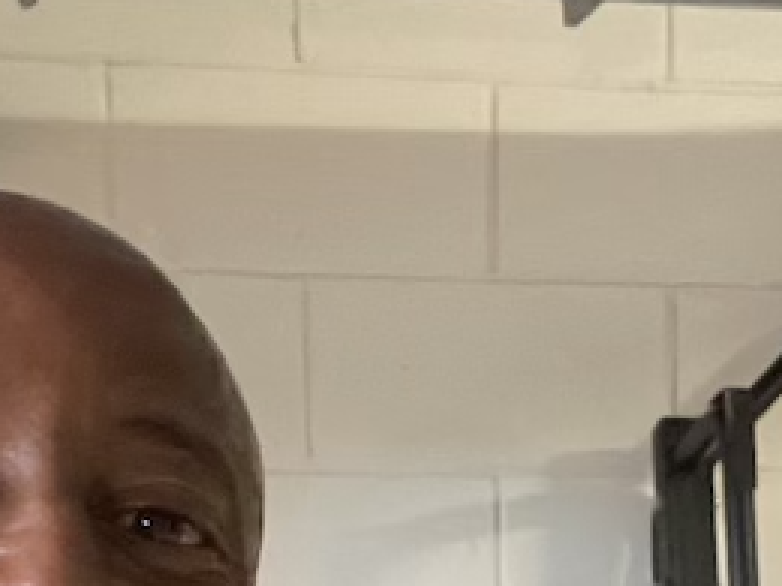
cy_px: 1079
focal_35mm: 106
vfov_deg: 12.6
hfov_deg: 18.3
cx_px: 680
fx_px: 2395
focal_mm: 2.71
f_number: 2.2
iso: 640
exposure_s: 1/20
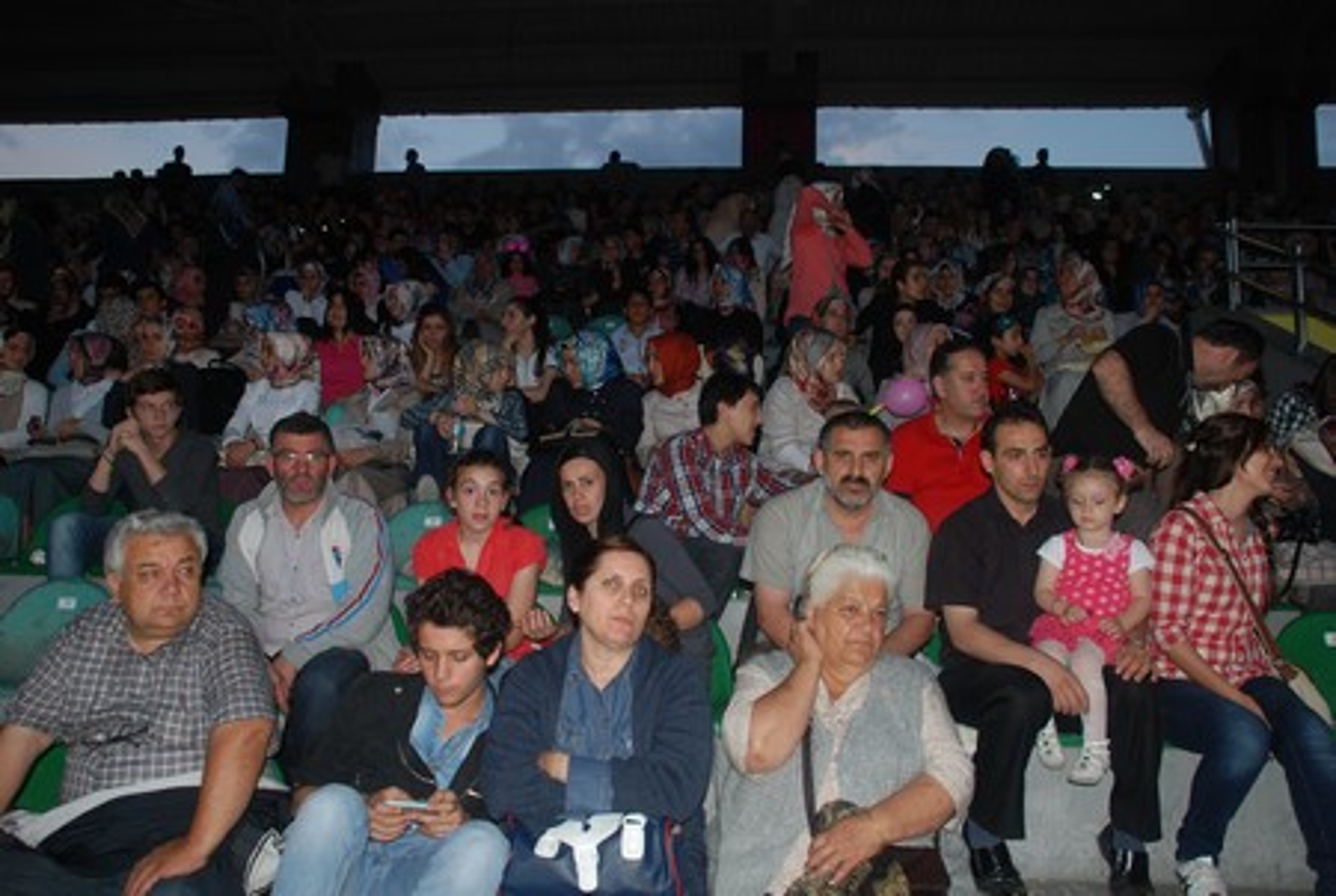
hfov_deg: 61.8
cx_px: 668
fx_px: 1116
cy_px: 448
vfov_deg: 43.8
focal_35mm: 30
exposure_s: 1/60
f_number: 3.8
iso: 200
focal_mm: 20
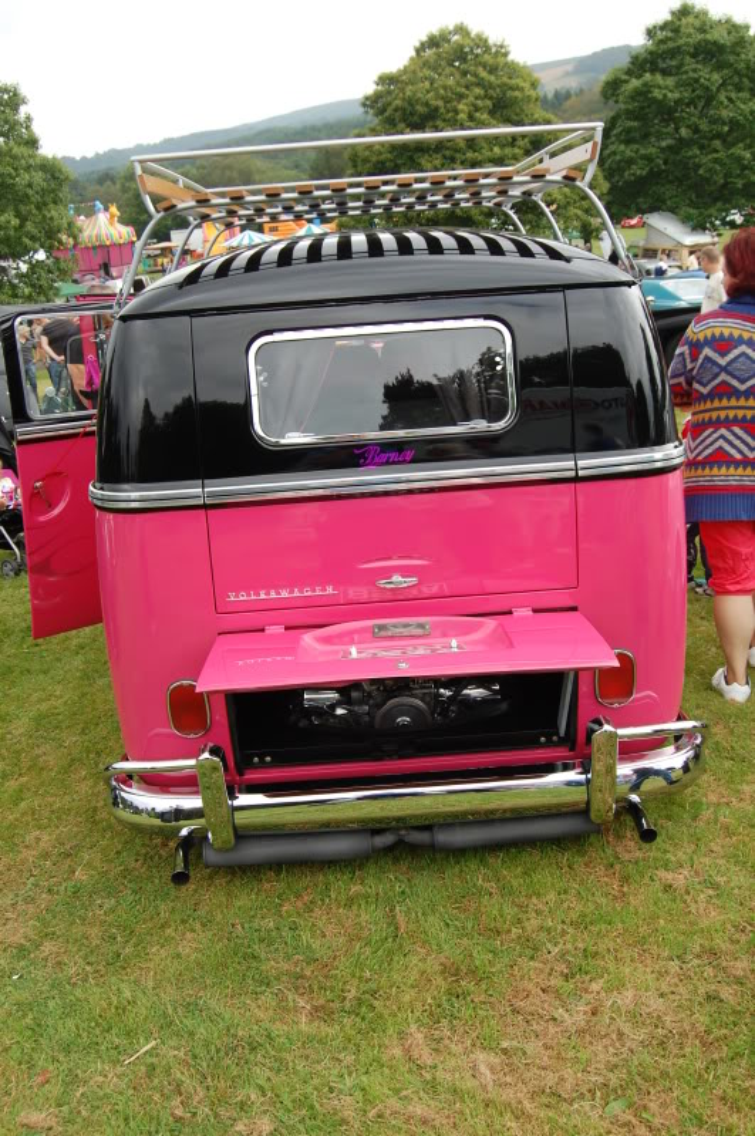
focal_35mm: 33
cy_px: 568
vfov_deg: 57.3
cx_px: 378
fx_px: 1040
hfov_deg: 39.9
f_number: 6.3
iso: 200
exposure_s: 1/160
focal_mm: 22
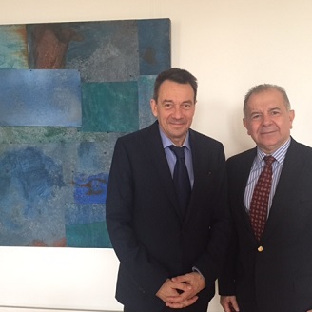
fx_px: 357
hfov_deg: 47.0
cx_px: 183
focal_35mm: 35
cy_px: 155
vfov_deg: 47.2
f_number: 2.2
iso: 160
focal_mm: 4.15
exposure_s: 1/30
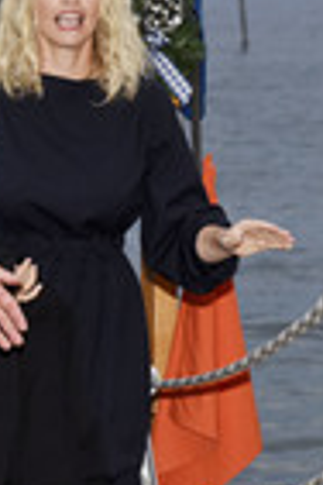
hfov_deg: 5.1
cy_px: 196
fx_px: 3647
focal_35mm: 271
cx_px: 9
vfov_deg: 7.6
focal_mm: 85
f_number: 6.3
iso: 1250
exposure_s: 1/160
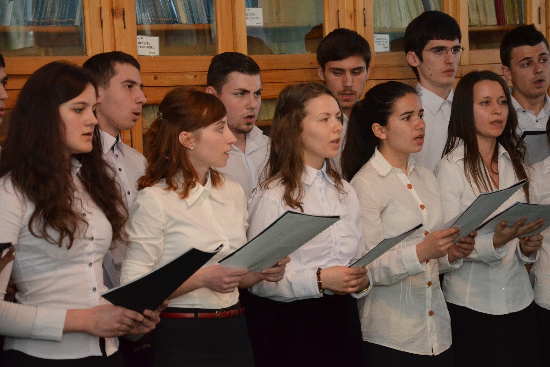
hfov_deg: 16.1
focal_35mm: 128
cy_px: 184
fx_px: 1948
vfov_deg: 10.8
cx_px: 275
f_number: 5.6
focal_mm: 85
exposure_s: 1/100
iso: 2500
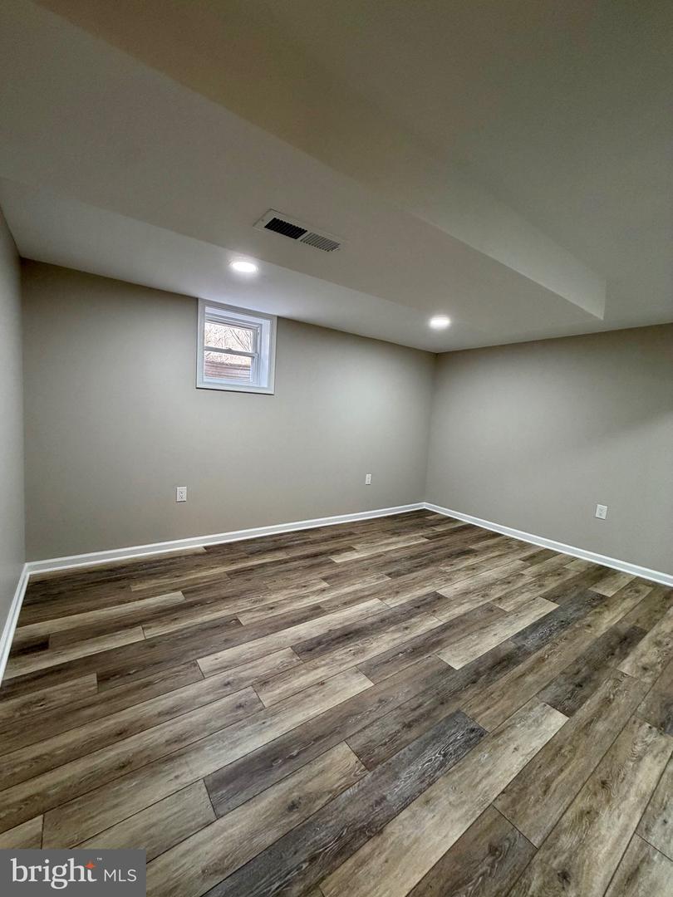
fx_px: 363
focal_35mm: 14
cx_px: 336
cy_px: 448
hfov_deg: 85.7
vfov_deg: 102.1
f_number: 2.2
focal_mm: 2.22
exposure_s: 1/60
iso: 250
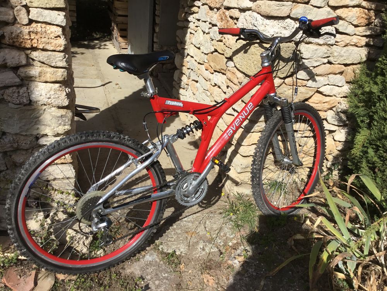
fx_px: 347
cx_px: 194
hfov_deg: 58.4
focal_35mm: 31
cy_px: 146
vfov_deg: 45.4
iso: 25
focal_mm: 3.3
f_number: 2.4
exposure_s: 1/1942
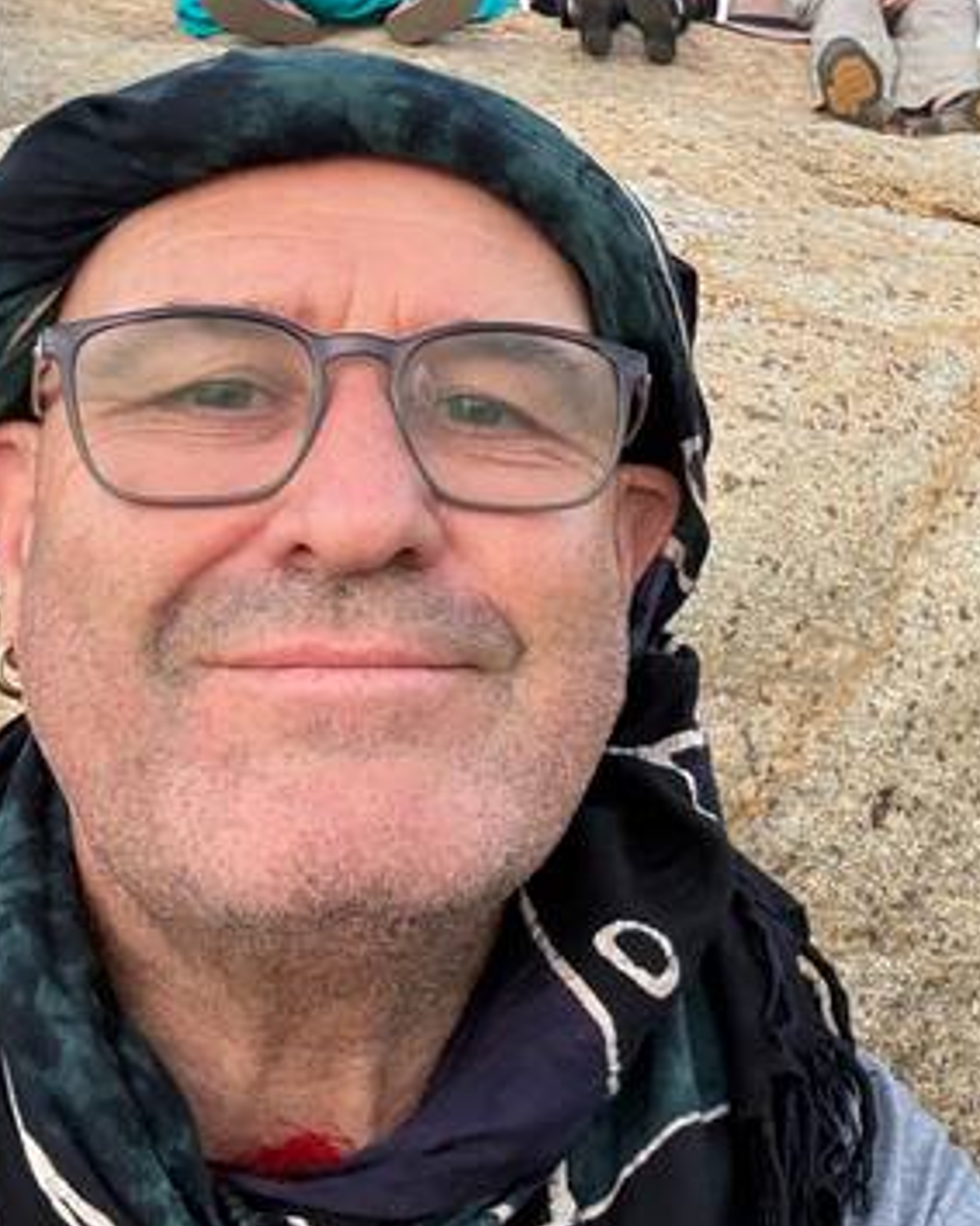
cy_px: 485
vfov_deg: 35.2
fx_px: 1922
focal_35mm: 53
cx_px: 727
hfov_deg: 28.2
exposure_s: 1/60
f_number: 1.9
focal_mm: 2.69
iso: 80
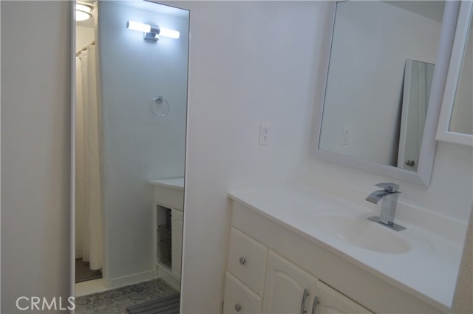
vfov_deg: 47.8
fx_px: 354
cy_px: 157
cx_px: 236
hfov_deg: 67.4
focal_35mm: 27
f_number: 5
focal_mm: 18
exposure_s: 1/100
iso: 400
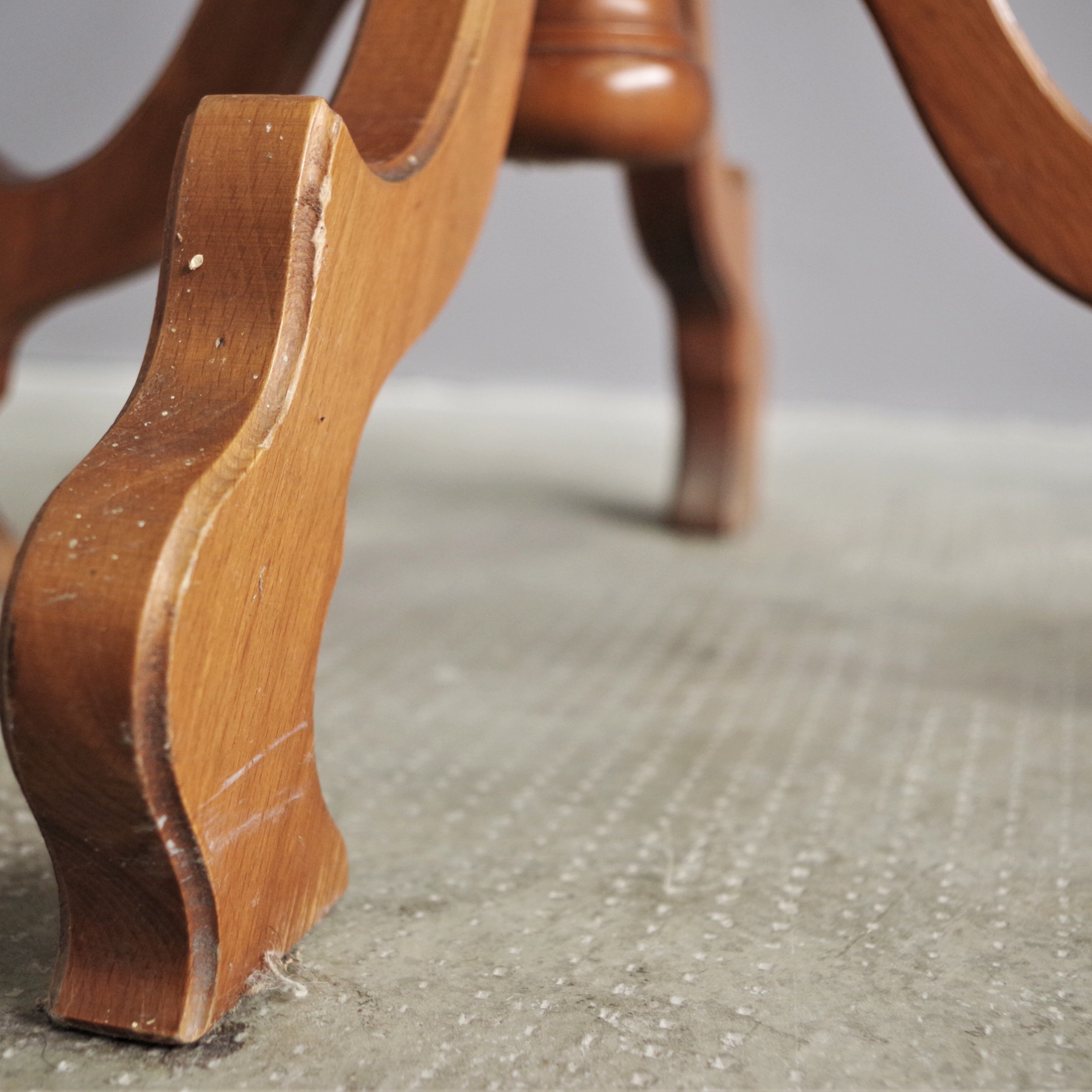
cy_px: 546
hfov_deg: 36.8
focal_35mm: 46
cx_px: 532
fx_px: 1642
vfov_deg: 36.8
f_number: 4
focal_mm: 24.38
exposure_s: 1/50
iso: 800
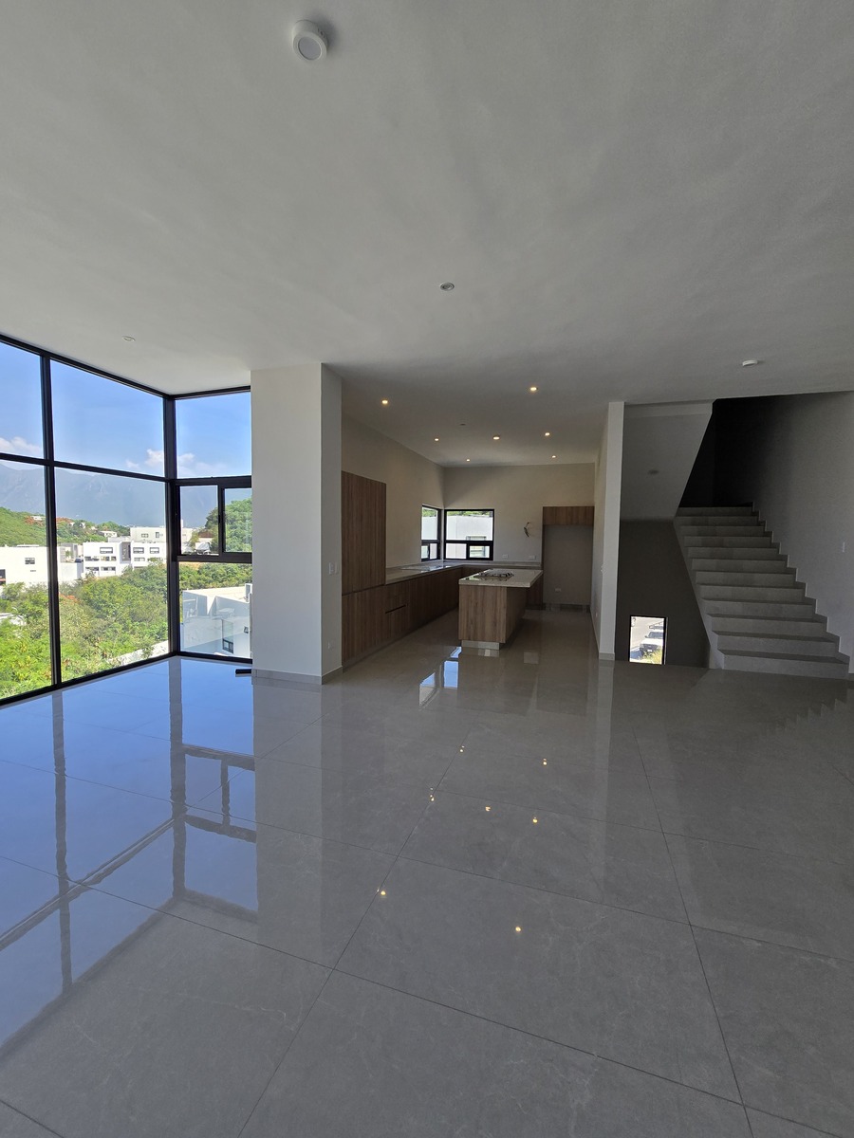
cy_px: 569
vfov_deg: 106.2
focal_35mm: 13
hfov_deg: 89.9
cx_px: 427
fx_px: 428
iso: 50
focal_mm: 2.2
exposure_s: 1/711
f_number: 2.2
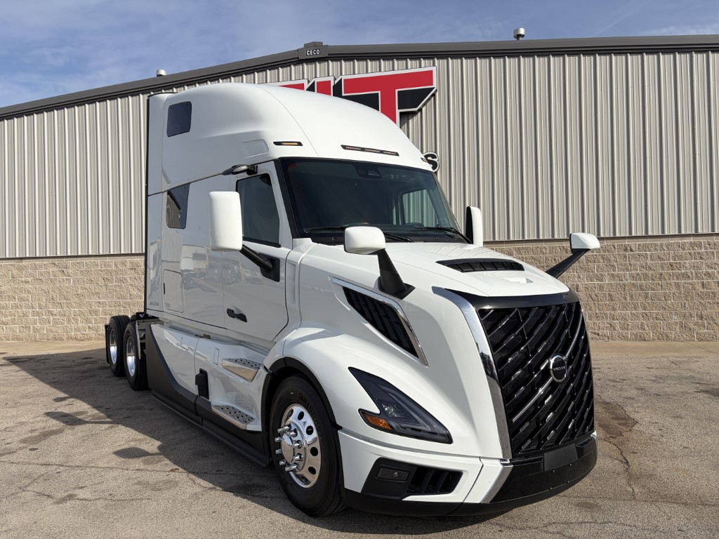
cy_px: 270
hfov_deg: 67.3
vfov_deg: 53.1
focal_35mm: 26
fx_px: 540
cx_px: 360
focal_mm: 5.96
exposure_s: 1/5348
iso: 50
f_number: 1.6
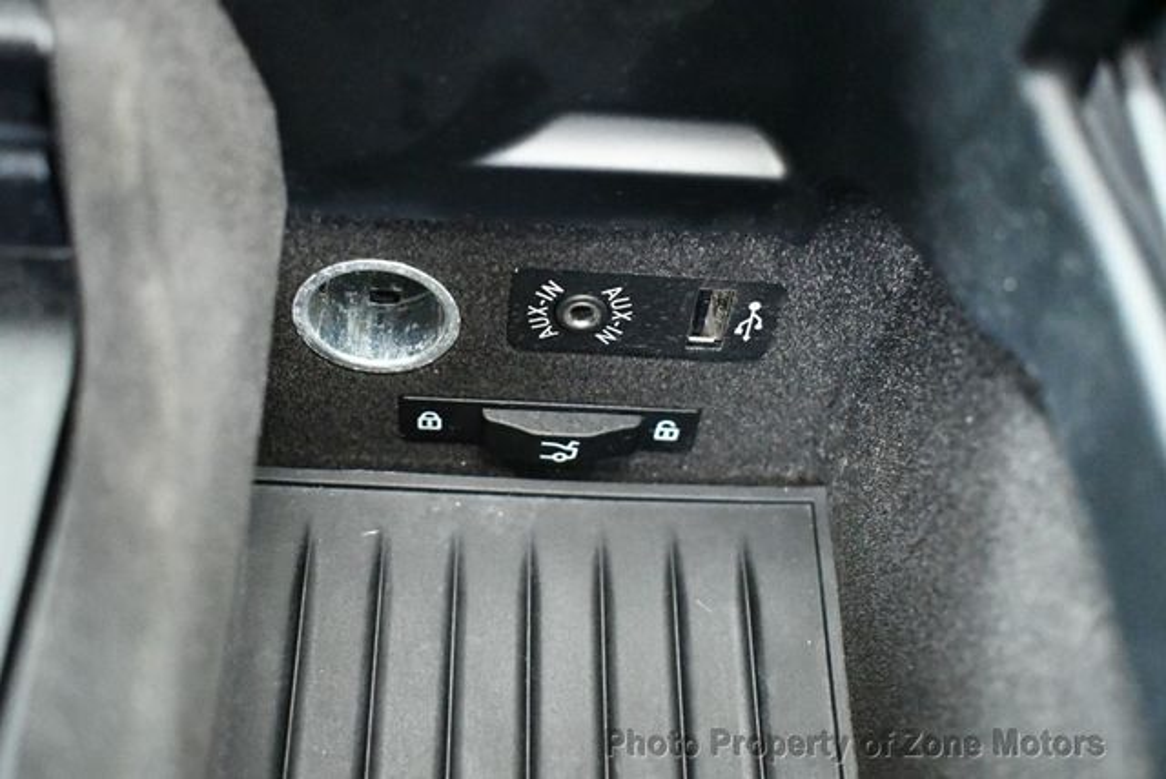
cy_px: 390
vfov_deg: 32.0
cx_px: 583
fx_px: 1362
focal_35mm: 42
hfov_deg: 46.4
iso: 12800
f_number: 3.8
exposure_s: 1/20
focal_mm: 21
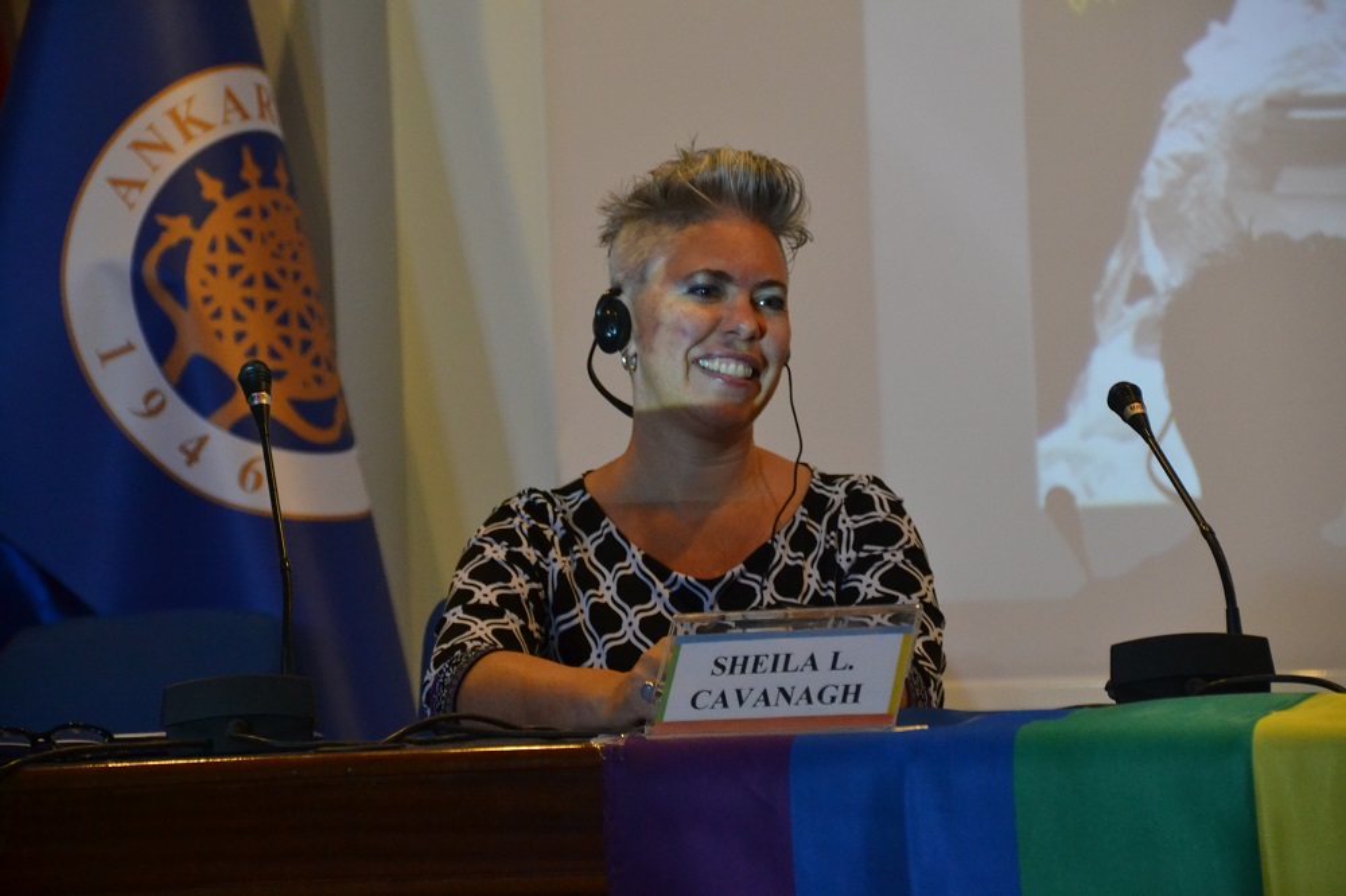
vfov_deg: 9.0
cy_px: 448
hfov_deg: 13.4
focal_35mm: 153
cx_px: 673
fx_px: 5718
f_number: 5.6
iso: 2500
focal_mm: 102
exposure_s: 1/60
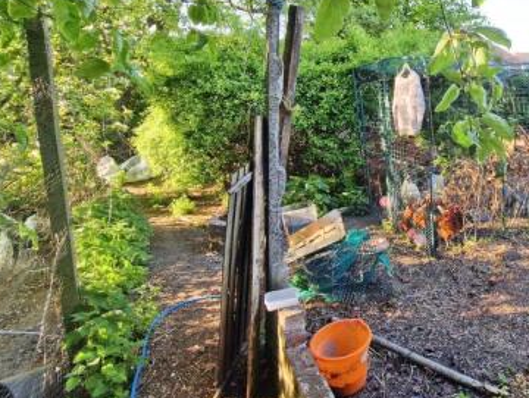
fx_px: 321
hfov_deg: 71.6
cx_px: 417
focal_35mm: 21
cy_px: 92
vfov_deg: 59.6
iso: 50
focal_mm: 2.2
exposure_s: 1/202
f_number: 2.2
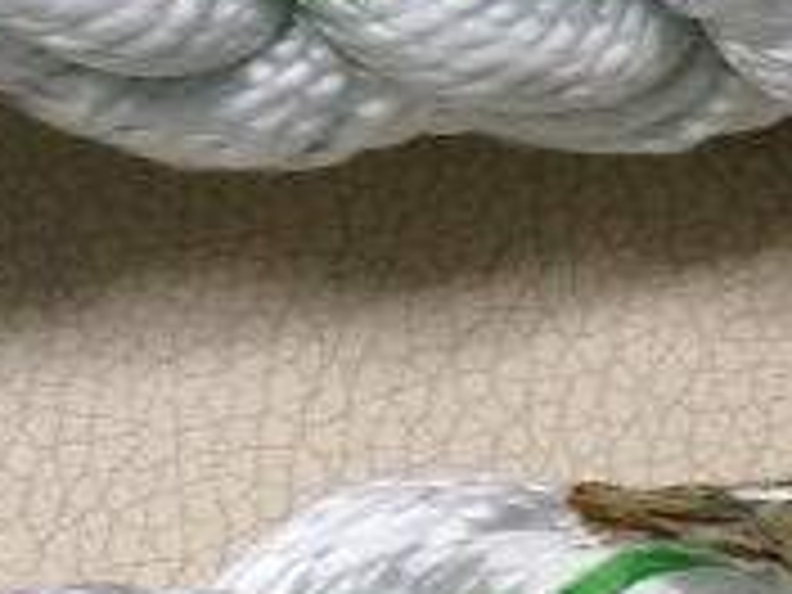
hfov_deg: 10.4
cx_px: -158
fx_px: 4278
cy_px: 328
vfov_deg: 7.9
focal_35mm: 187
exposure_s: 1/33
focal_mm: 4.12
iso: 50
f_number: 2.4
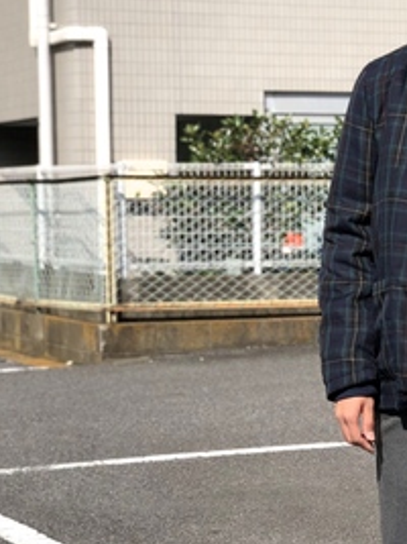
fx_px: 2040
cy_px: 335
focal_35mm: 130
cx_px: 492
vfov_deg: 15.2
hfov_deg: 11.2
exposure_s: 1/1171
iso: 16
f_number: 2.4
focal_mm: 6
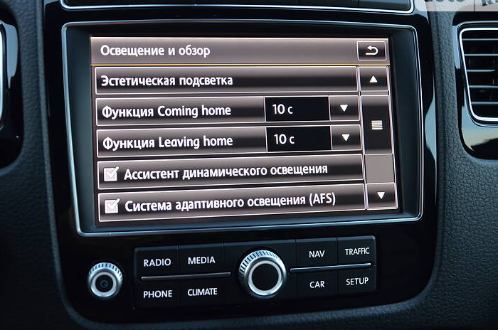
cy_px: 161
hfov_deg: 41.2
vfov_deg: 28.0
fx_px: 663
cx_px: 243
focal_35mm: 48
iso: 1000
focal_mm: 28
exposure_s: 1/30
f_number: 4
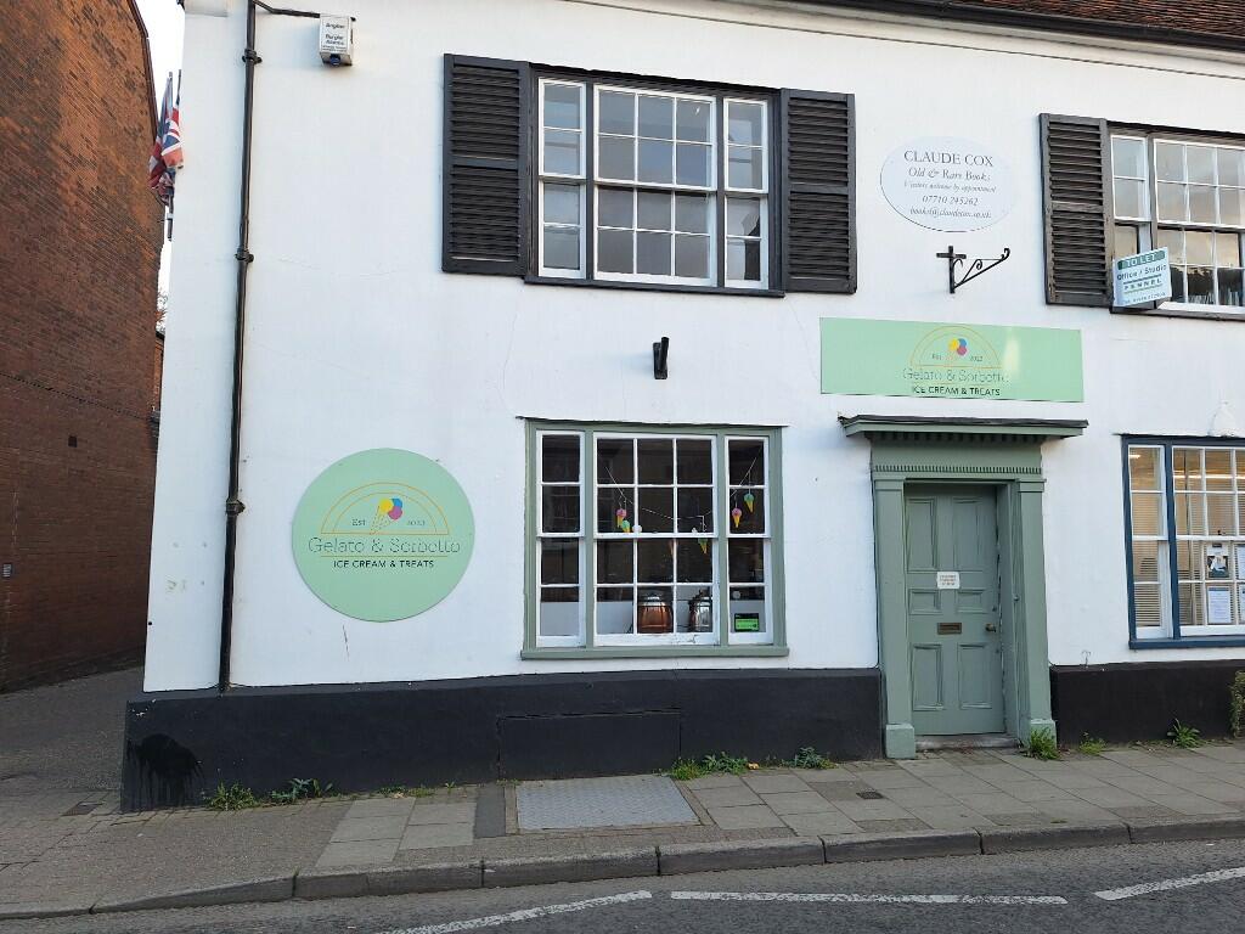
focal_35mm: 23
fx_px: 827
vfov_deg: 58.9
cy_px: 467
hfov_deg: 73.9
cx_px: 622
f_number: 1.8
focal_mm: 5.54
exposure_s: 1/115
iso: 40
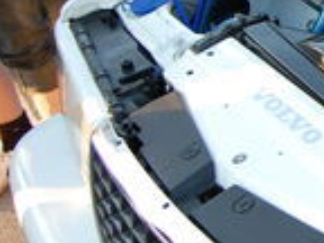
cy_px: 4
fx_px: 1076
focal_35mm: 115
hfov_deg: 14.9
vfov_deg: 12.7
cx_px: 585
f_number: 5
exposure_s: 1/100
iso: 400
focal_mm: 18
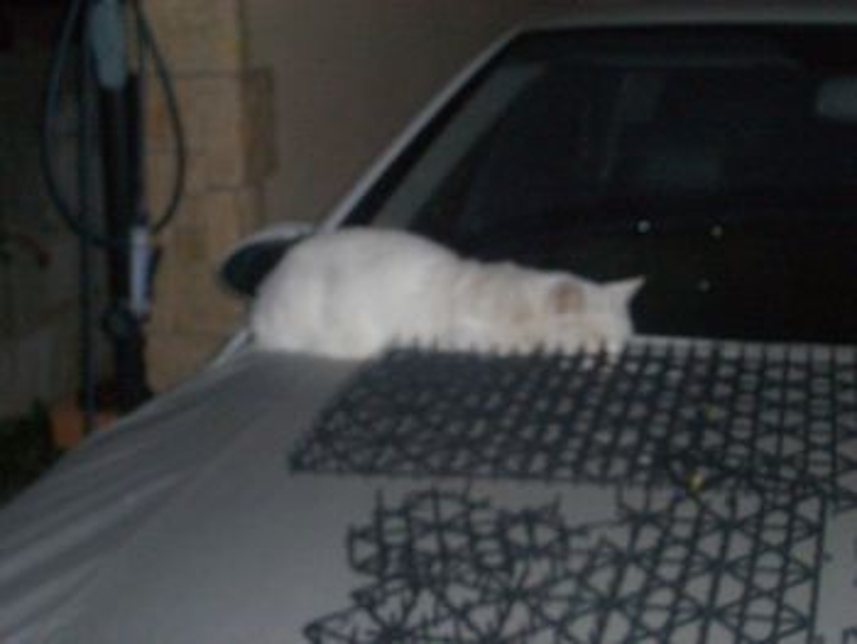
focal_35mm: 62
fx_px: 1536
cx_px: 428
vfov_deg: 23.7
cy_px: 322
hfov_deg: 31.2
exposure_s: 1/60
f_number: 5.6
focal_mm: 10.2
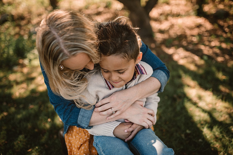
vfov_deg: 37.9
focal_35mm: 35
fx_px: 227
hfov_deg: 54.4
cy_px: 78
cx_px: 116
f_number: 1.8
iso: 160
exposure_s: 1/1250
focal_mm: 35
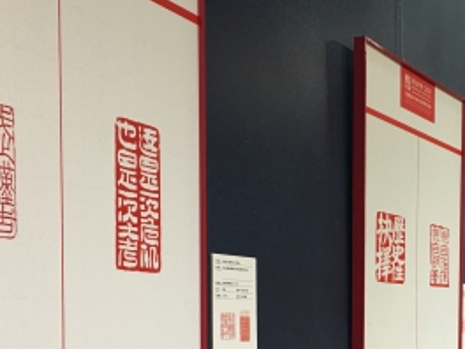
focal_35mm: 66
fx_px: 887
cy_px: 342
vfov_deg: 21.5
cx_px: 366
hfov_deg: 28.8
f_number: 2.2
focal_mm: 4.15
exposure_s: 1/33
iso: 50
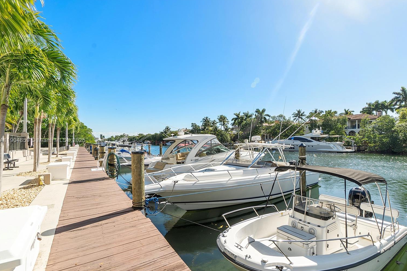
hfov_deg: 96.6
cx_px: 216
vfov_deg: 73.7
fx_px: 181
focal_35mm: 16
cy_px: 141
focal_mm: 10
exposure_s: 1/250
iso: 100
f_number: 11
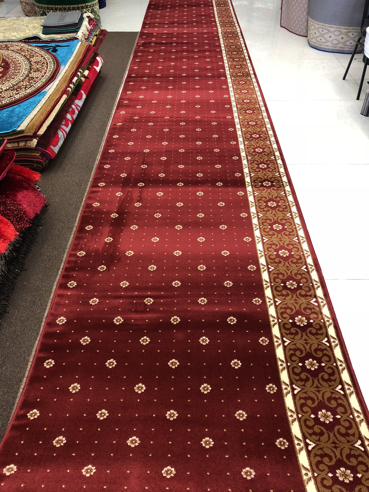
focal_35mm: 28
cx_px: 184
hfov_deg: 49.7
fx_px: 398
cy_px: 246
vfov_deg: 63.4
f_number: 1.8
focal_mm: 4
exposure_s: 1/17
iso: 40
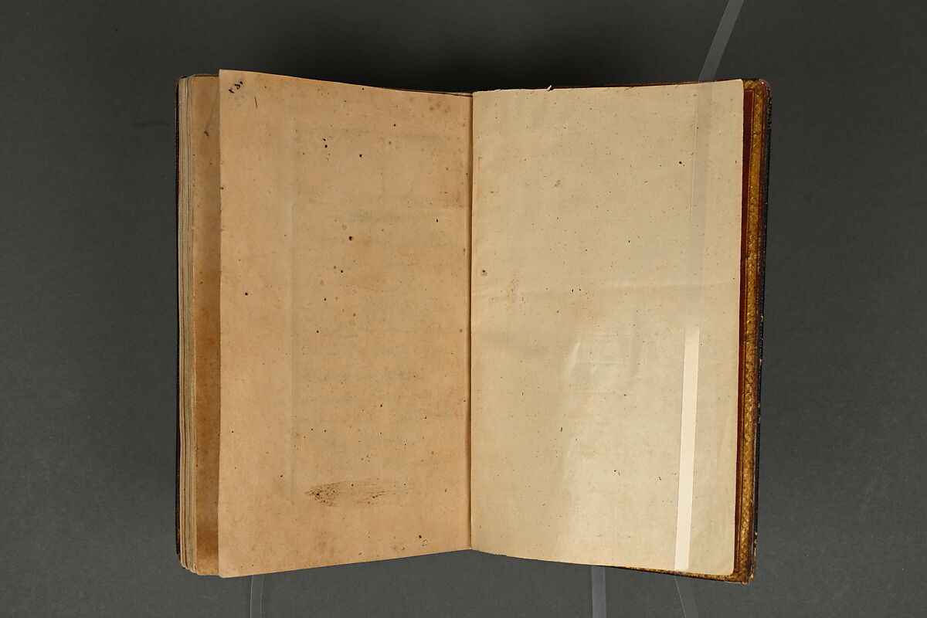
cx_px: 464
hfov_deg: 35.1
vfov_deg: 23.8
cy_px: 309
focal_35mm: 57
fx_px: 1468
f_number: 13
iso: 250
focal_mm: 57
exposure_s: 1/30
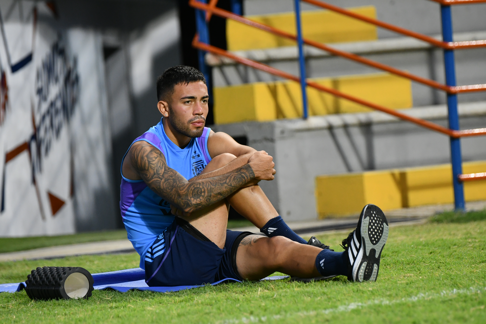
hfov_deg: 9.5
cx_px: 243
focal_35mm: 217
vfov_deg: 6.3
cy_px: 162
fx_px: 2929
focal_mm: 145
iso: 1600
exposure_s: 1/640
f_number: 2.8
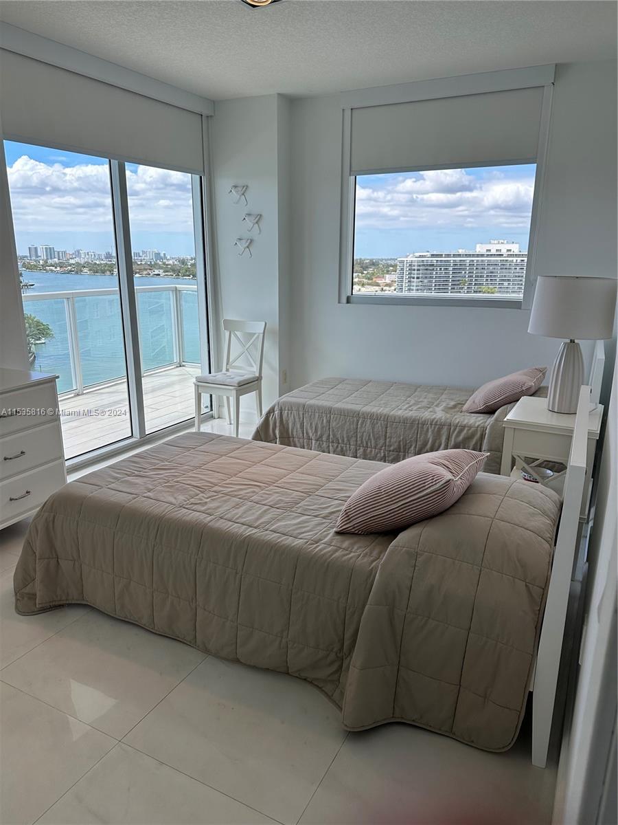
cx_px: 309
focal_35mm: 24
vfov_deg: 71.6
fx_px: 571
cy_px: 412
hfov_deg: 56.8
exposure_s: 1/1412
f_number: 1.78
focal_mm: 6.86
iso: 80
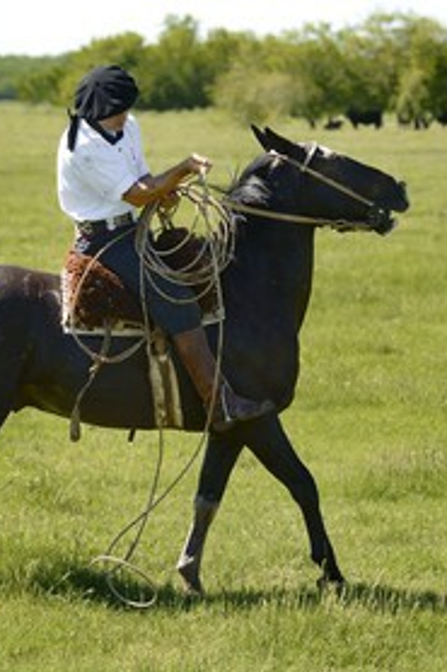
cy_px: 336
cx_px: 203
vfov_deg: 10.1
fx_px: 3804
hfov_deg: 6.7
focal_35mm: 204
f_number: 5.6
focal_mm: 135
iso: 400
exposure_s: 1/800
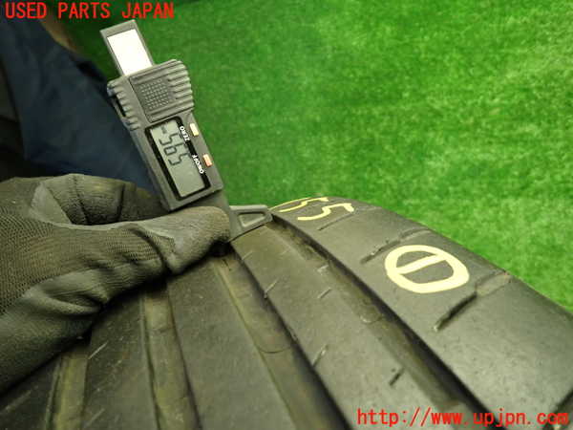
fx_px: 414
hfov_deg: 69.4
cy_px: 215
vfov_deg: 54.9
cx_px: 286
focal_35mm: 25
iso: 250
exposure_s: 1/30
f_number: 2
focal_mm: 4.5
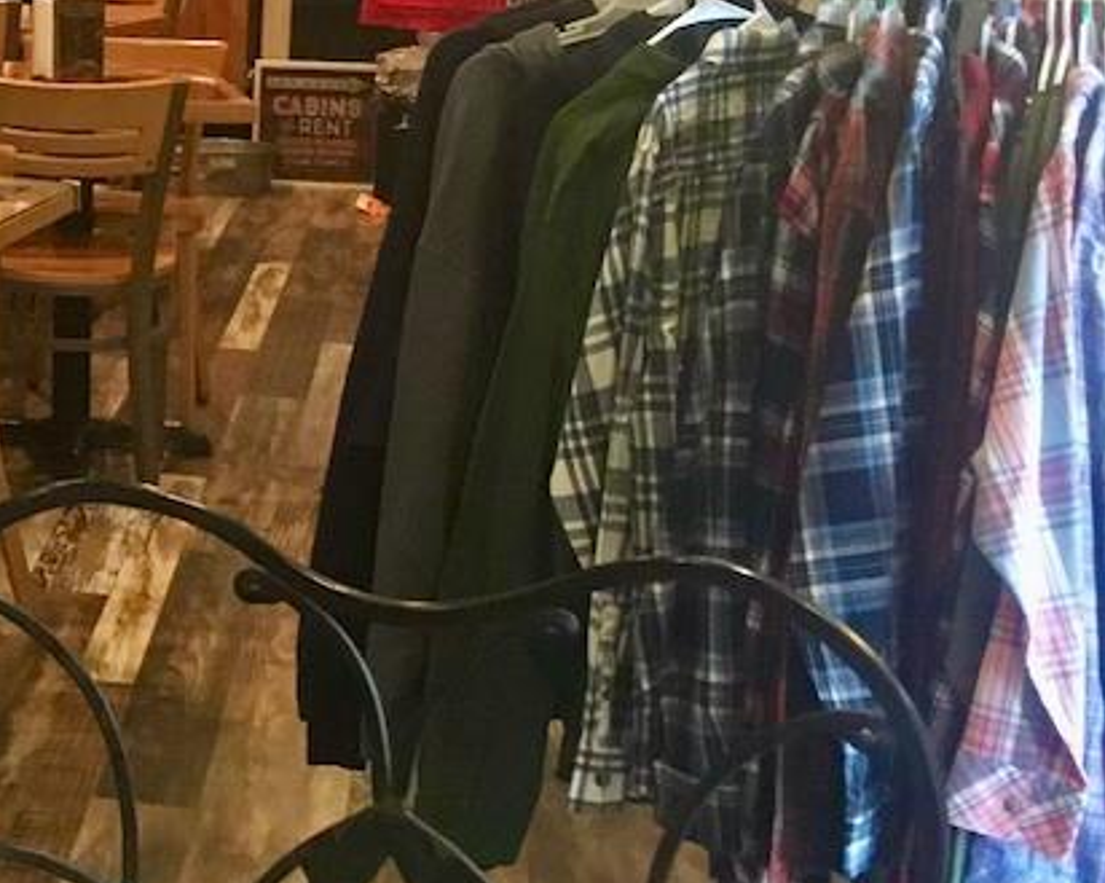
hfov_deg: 20.1
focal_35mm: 88
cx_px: -308
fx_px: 2876
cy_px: -8
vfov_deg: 17.0
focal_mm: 4.15
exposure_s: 1/17
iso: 200
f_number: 2.2
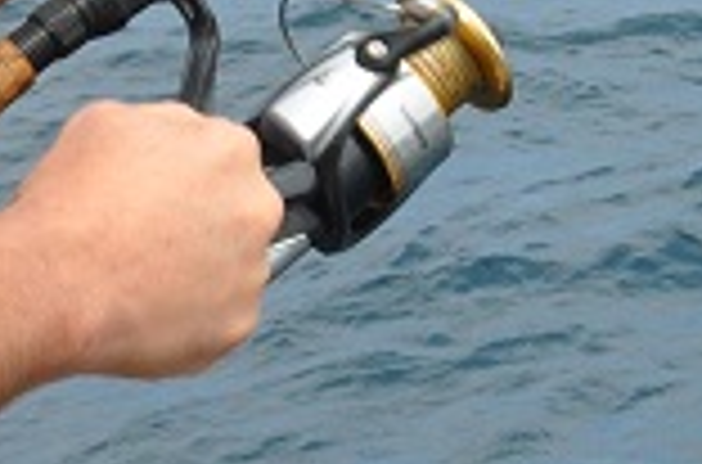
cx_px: 846
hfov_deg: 9.8
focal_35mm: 207
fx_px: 4020
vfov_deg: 6.4
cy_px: -450
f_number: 13
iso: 640
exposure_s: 1/640
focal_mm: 25
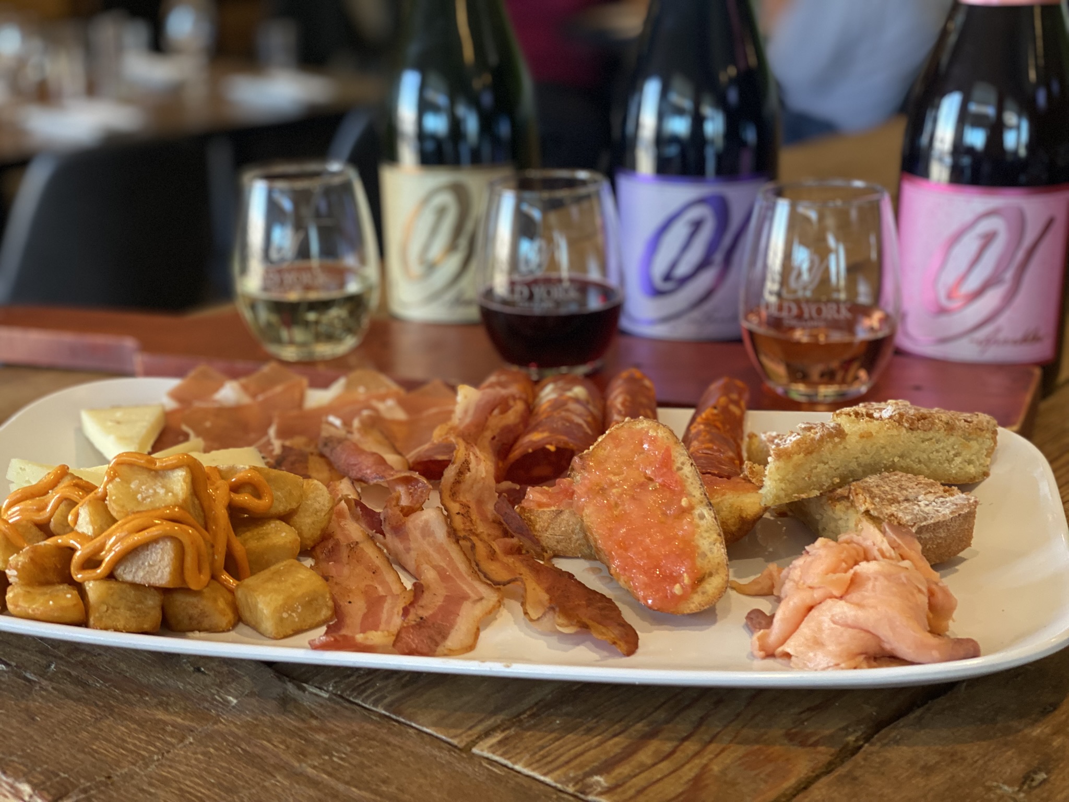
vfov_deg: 28.0
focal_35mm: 52
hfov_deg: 36.8
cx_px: 534
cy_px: 401
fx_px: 1606
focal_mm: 6
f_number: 2
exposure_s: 1/40
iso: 125
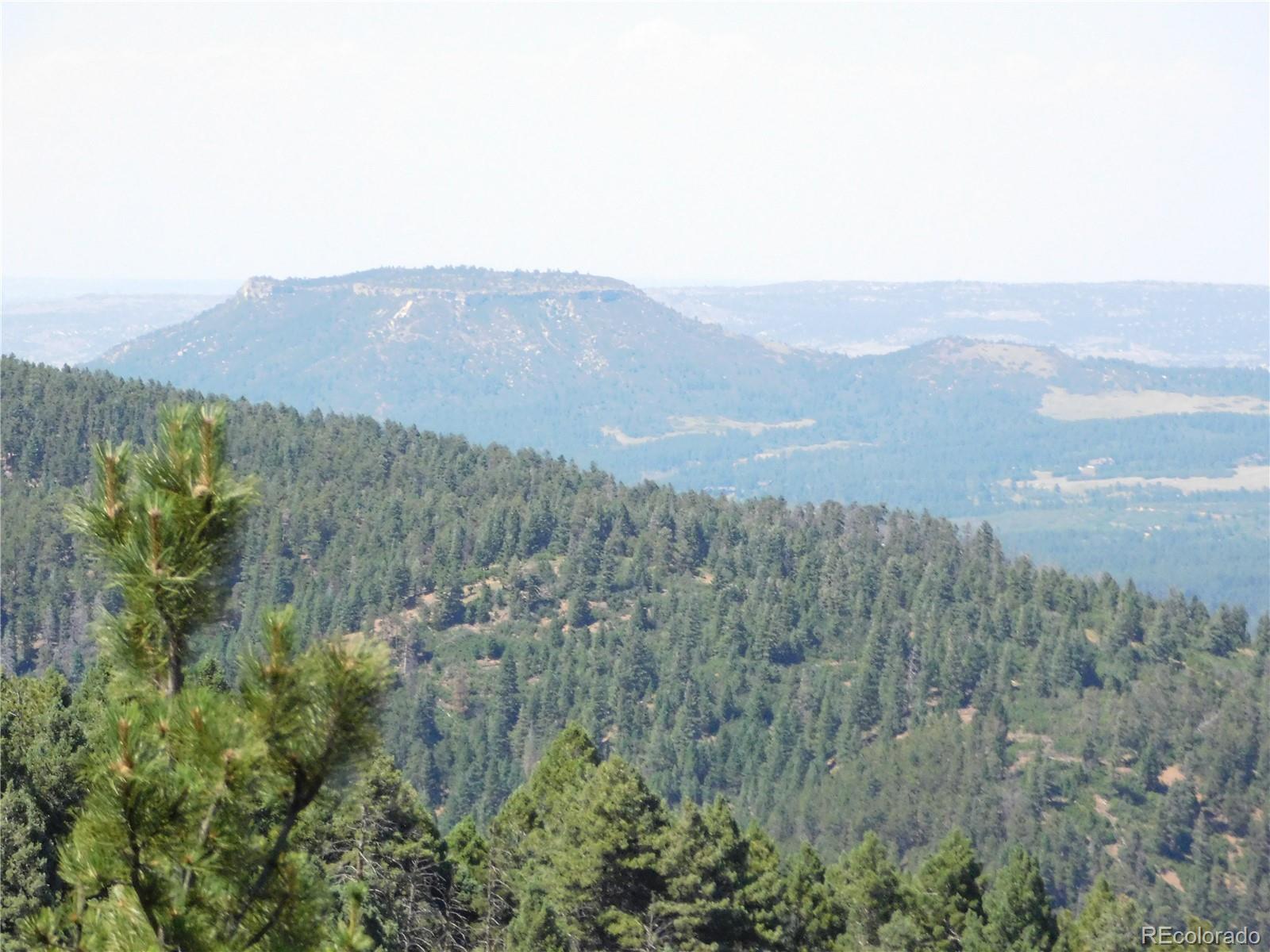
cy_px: 476
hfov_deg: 7.4
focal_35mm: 266
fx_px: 9759
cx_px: 635
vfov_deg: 5.6
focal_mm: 47.2
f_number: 11.4
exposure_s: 1/400
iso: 800
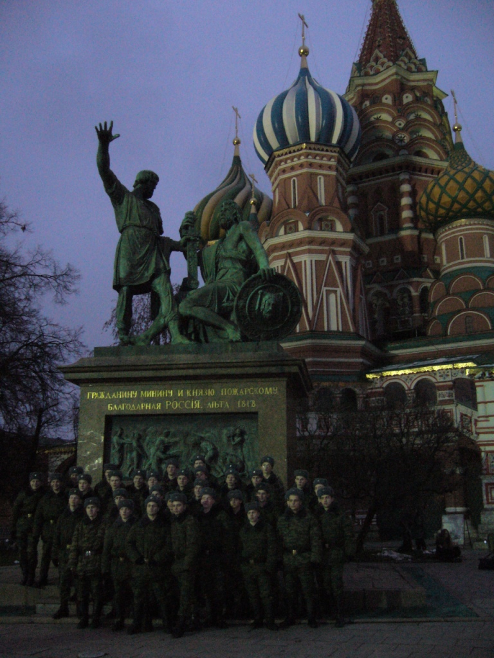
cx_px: 247
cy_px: 329
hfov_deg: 40.7
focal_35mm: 35
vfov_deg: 52.6
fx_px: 666
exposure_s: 1/30
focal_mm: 5.8
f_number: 2.8
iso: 400
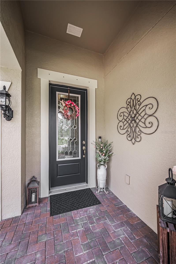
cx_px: 88
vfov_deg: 104.3
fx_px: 103
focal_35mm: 14
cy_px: 132
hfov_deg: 81.1
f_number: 9
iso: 250
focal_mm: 14
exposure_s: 1/40
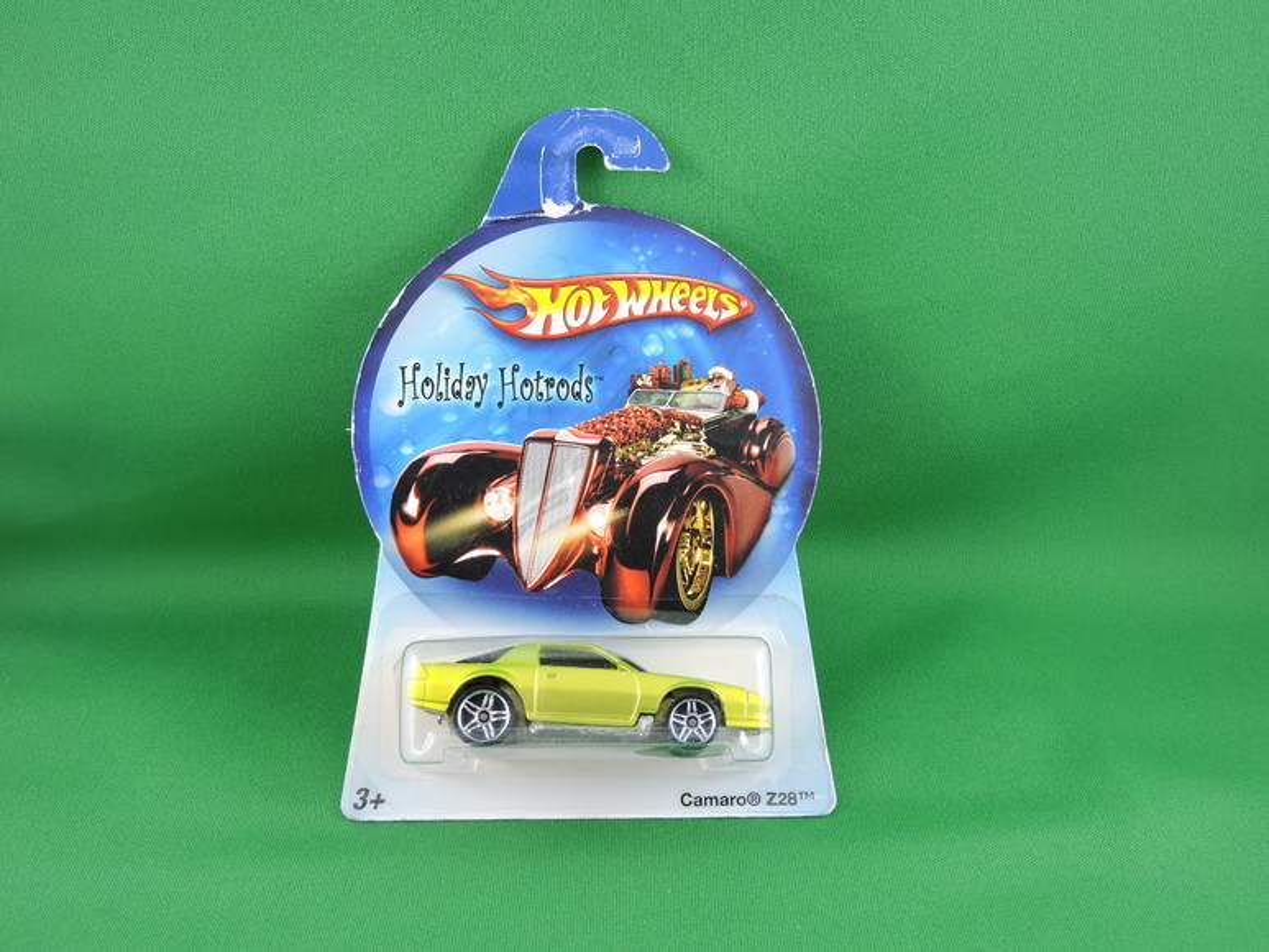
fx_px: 1100
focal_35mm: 30
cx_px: 634
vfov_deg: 46.8
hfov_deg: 60.0
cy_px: 476
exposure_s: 1/30
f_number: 3.5
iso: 110
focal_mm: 5.4
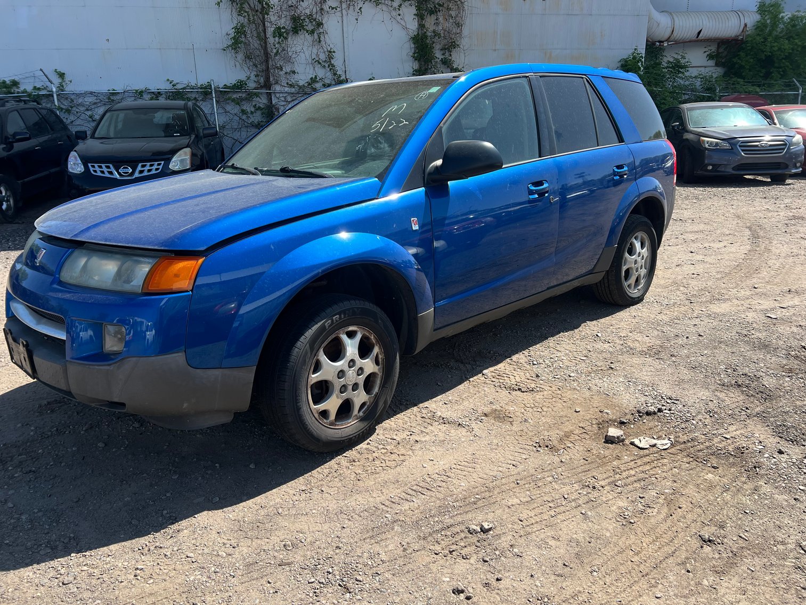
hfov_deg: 67.3
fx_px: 605
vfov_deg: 53.1
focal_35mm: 26
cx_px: 403
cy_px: 302
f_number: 1.5
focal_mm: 5.7
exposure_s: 1/2299
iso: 50
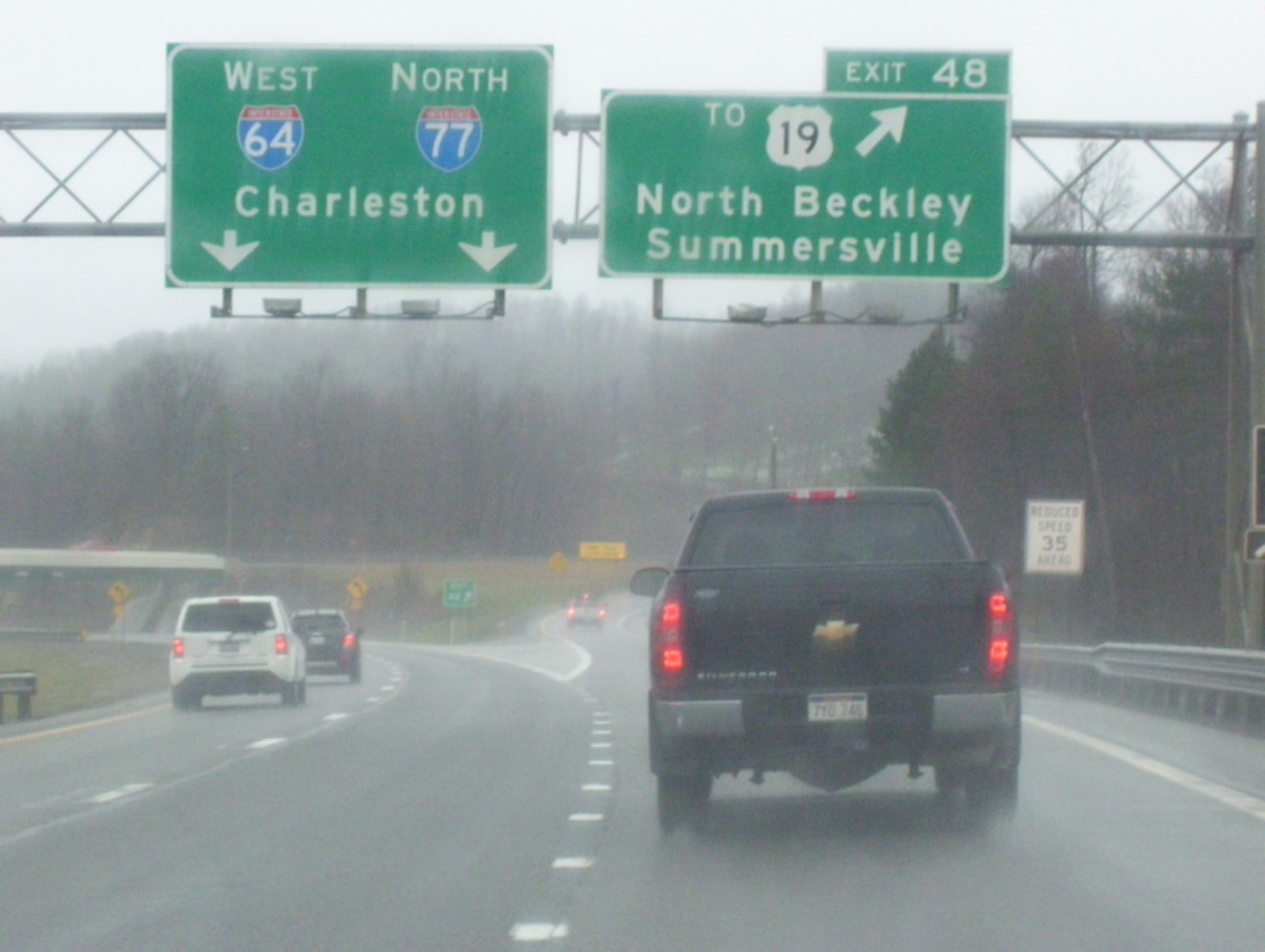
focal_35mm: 108
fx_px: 3951
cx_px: 632
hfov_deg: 18.2
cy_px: 476
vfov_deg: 13.7
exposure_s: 1/400
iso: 800
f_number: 4.6
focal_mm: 18
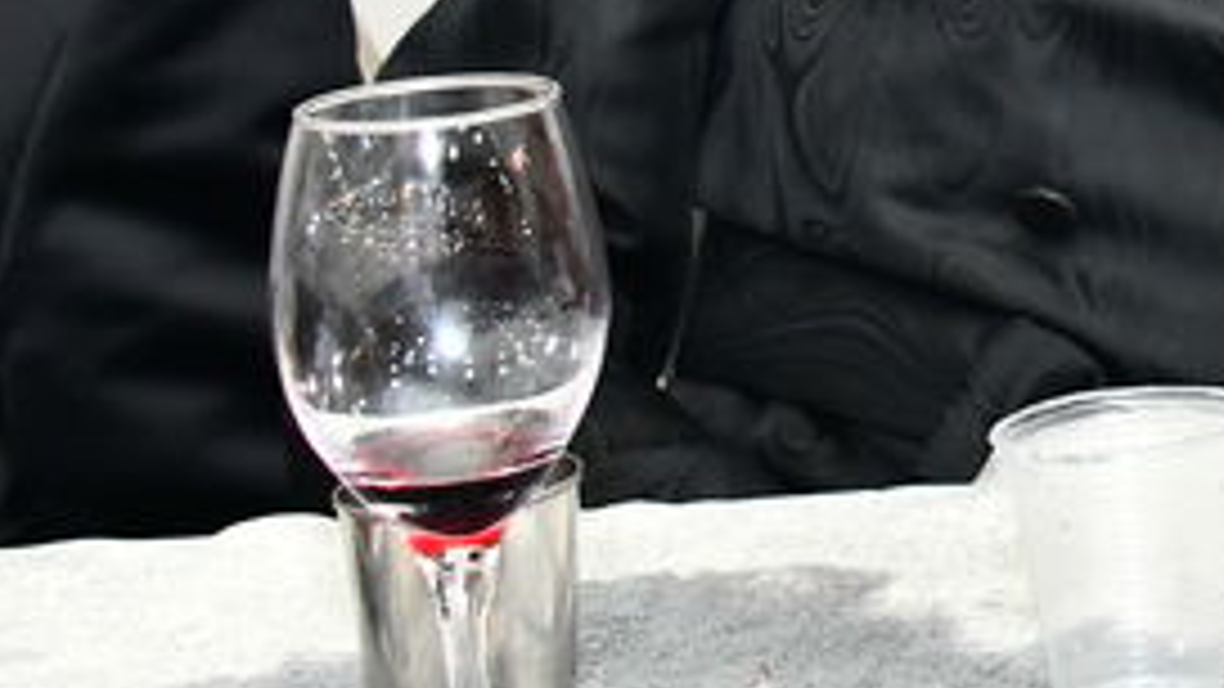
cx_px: 2282
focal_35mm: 151
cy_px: -596
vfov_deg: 7.8
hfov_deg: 12.8
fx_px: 4901
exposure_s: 1/160
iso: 1000
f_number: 5.6
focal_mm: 28
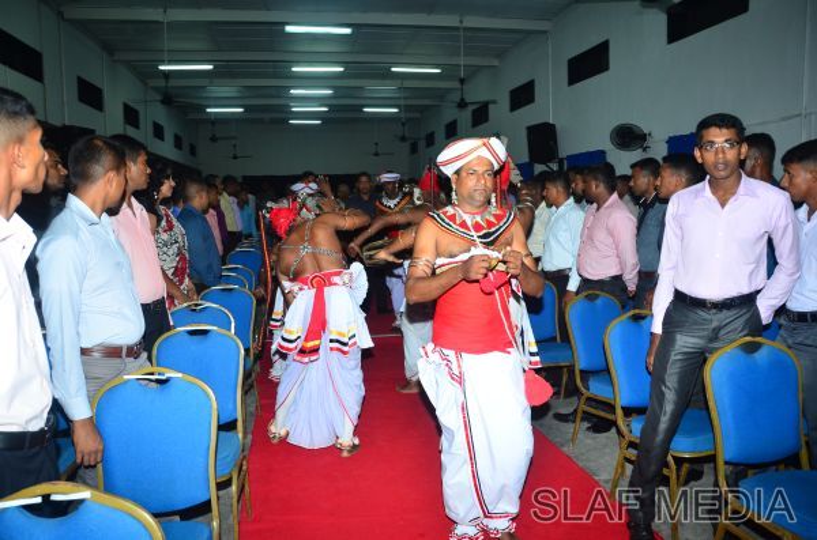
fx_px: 611
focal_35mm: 27
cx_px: 408
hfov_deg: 67.5
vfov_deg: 47.7
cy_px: 270
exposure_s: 1/40
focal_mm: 18
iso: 400
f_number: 5
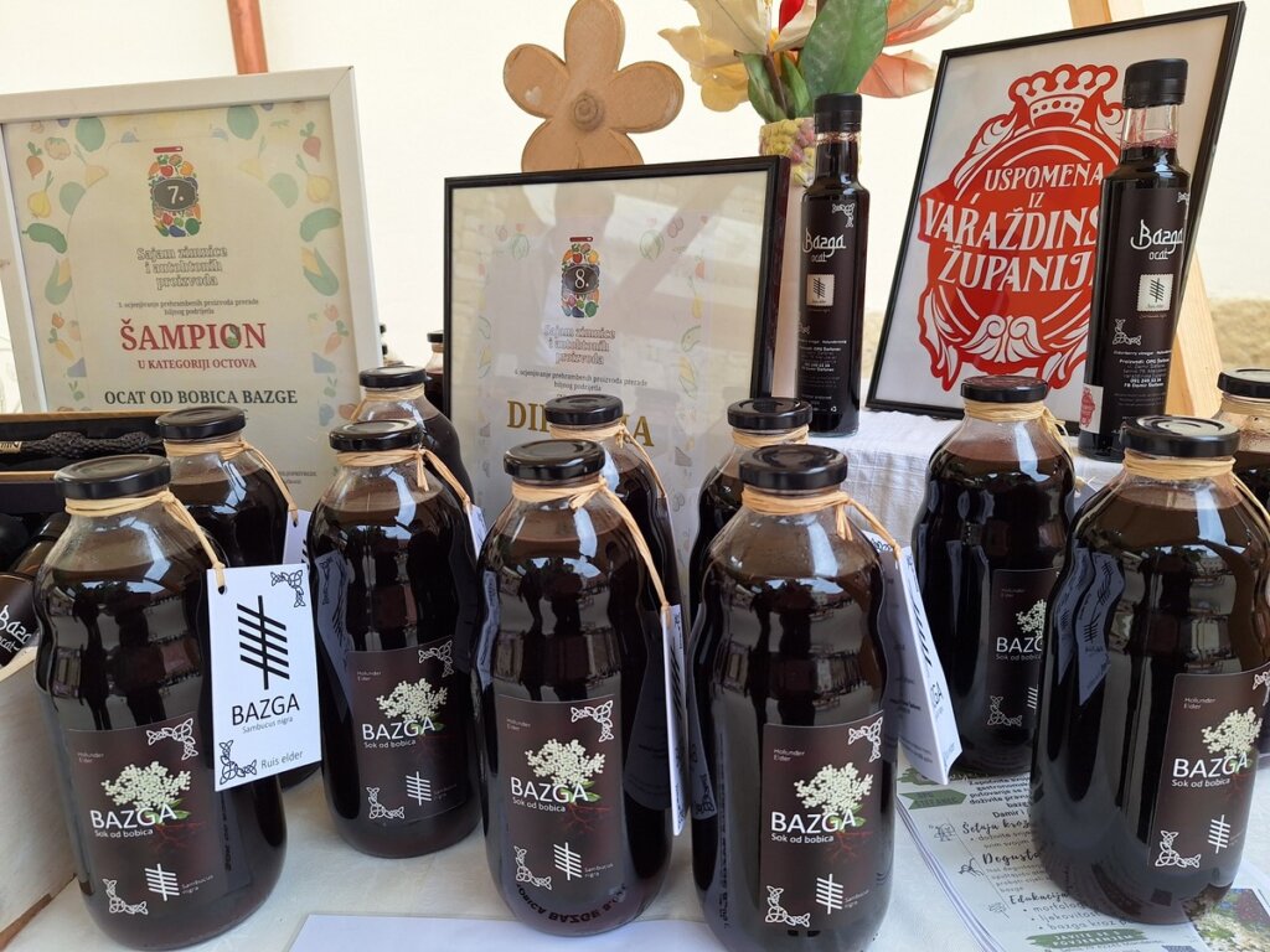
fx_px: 844
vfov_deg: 58.9
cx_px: 635
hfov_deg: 73.9
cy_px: 476
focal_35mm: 23
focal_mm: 5.54
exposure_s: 1/289
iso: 40
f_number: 1.8
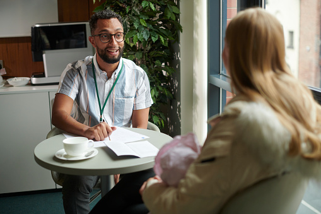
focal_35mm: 50
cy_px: 107
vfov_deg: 27.0
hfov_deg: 39.6
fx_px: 446
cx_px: 160
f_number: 2.8
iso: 640
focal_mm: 50
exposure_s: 1/250
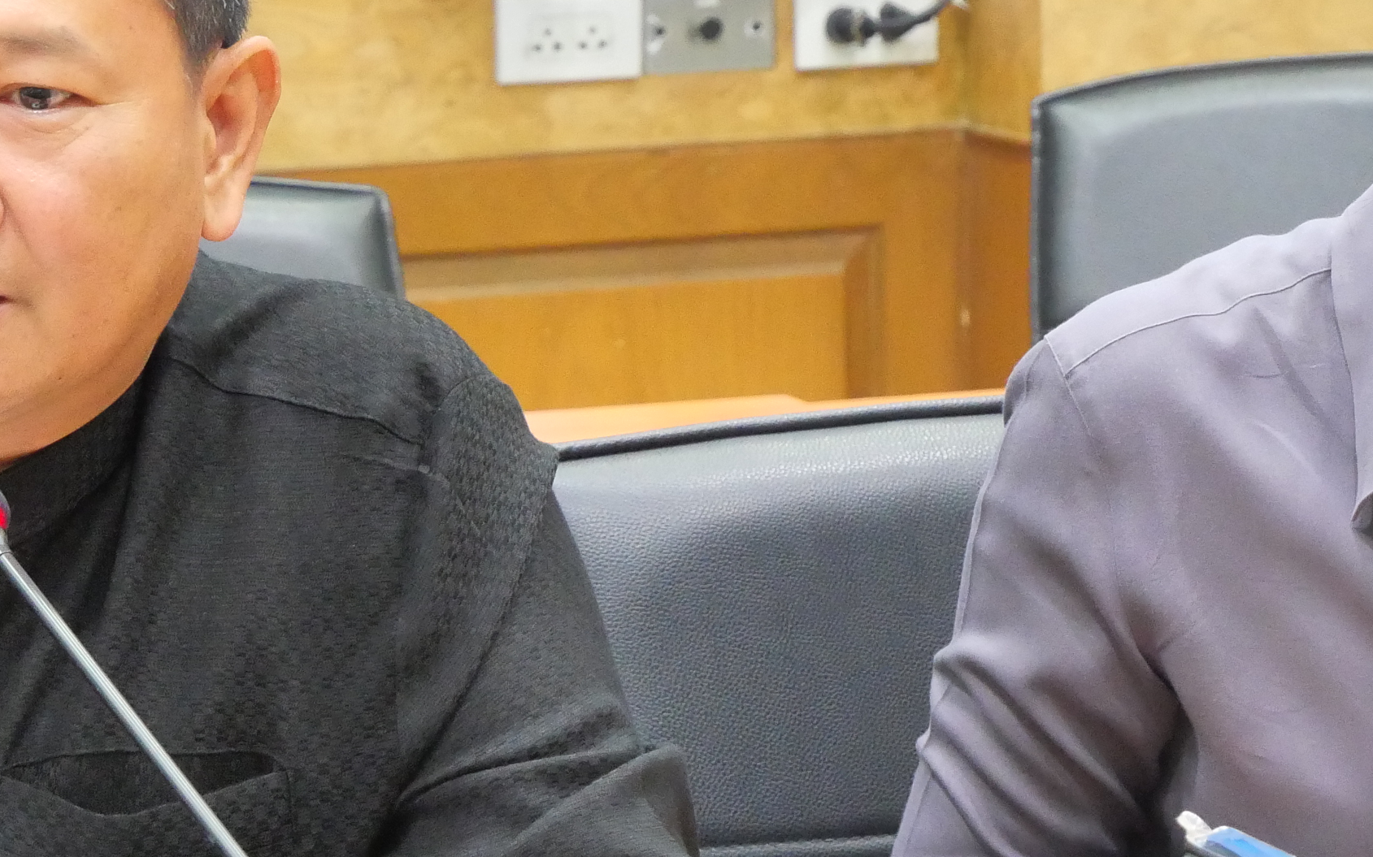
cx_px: -61
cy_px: 531
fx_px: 7632
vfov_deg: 6.4
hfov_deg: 10.2
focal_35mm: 204
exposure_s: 1/20
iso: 3200
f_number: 5.6
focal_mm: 44
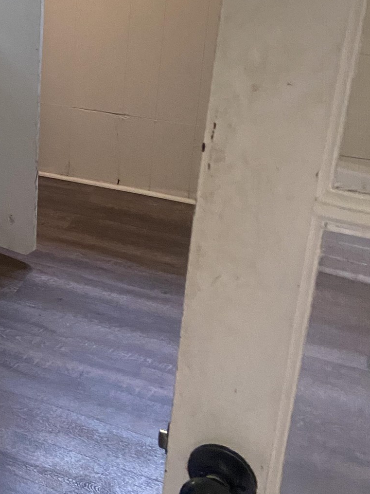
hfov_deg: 23.3
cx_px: -36
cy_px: 150
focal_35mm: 59
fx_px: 841
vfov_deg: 32.3
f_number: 1.8
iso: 500
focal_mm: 4.25
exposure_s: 1/40
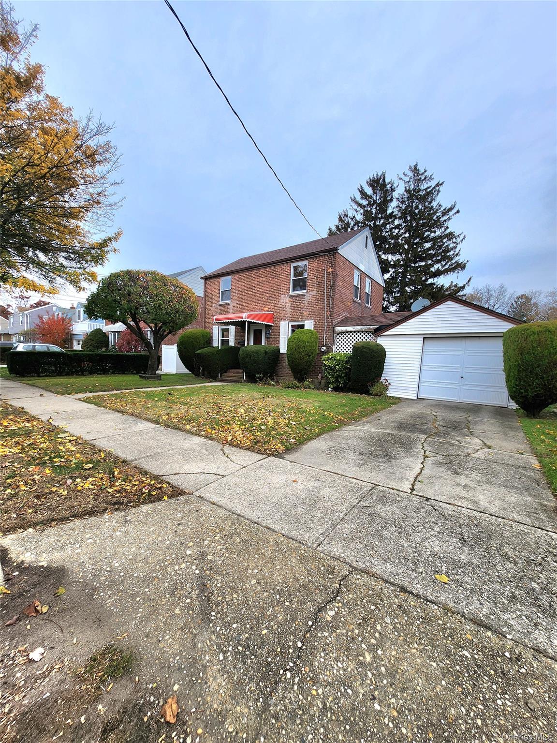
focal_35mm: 13
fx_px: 279
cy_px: 372
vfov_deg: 106.2
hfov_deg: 89.9
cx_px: 278
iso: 32
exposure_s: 1/147
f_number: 2.2
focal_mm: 1.74
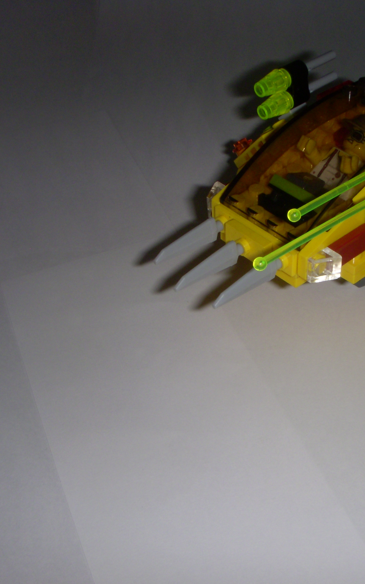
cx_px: 277
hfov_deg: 23.7
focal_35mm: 54
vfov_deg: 37.5
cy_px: 292
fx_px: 859
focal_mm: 6.3
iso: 100
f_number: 6.6
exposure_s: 1/30
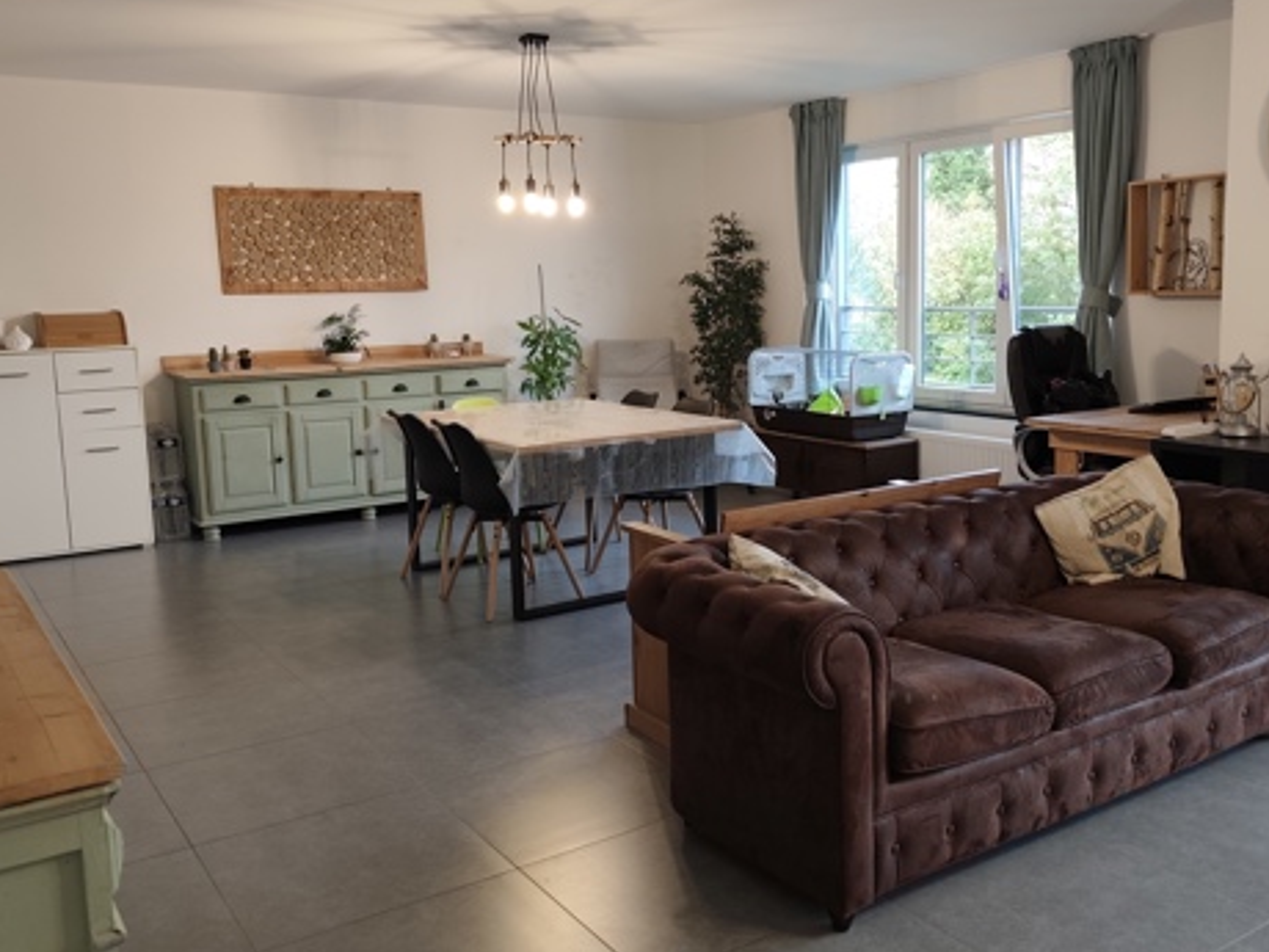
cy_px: 444
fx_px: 1173
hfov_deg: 56.6
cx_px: 723
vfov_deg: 44.1
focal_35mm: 32
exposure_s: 1/50
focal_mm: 6.19
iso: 500
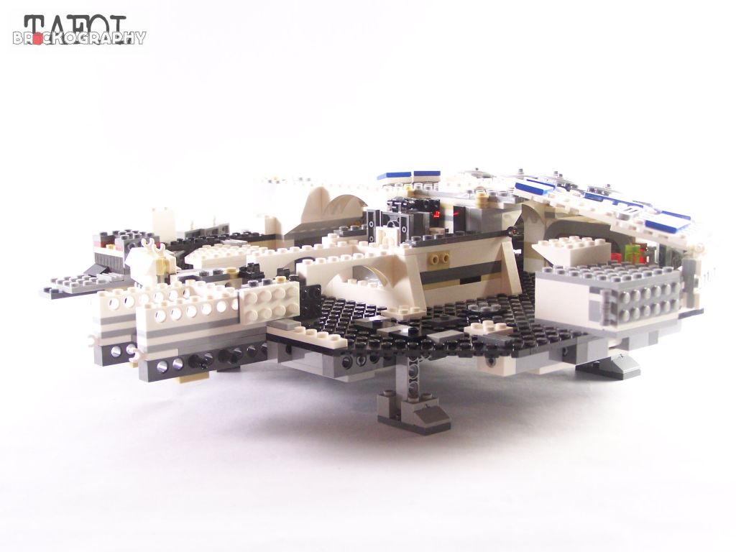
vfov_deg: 24.8
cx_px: 368
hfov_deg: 32.7
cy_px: 276
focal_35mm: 59
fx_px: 1254
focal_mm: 9.8
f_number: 3.1
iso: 200
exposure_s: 1/20
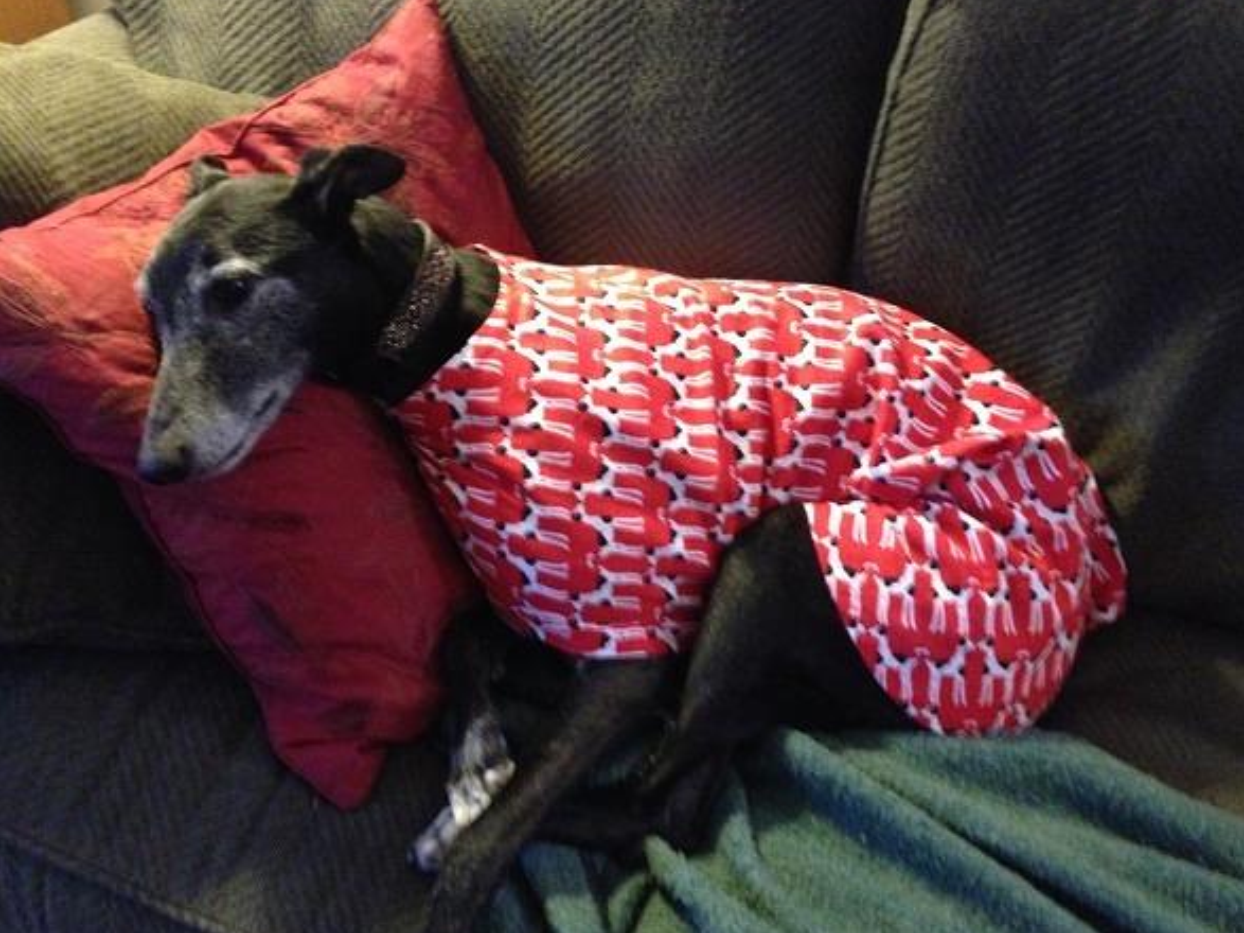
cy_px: 483
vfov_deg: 39.6
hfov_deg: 51.4
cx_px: 608
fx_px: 1293
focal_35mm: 36
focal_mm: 4.12
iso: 800
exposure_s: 1/15
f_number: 2.4
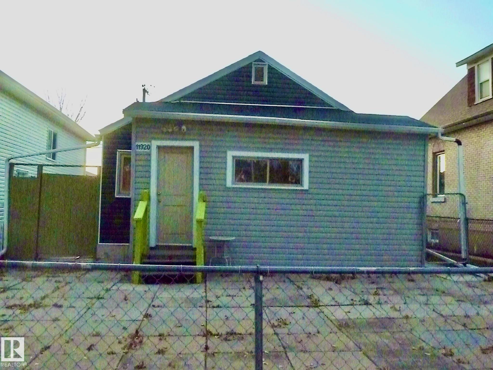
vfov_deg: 44.2
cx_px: 246
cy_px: 185
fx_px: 456
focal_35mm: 32
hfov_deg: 56.8
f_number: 4
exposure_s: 1/100
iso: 2500
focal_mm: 5.3
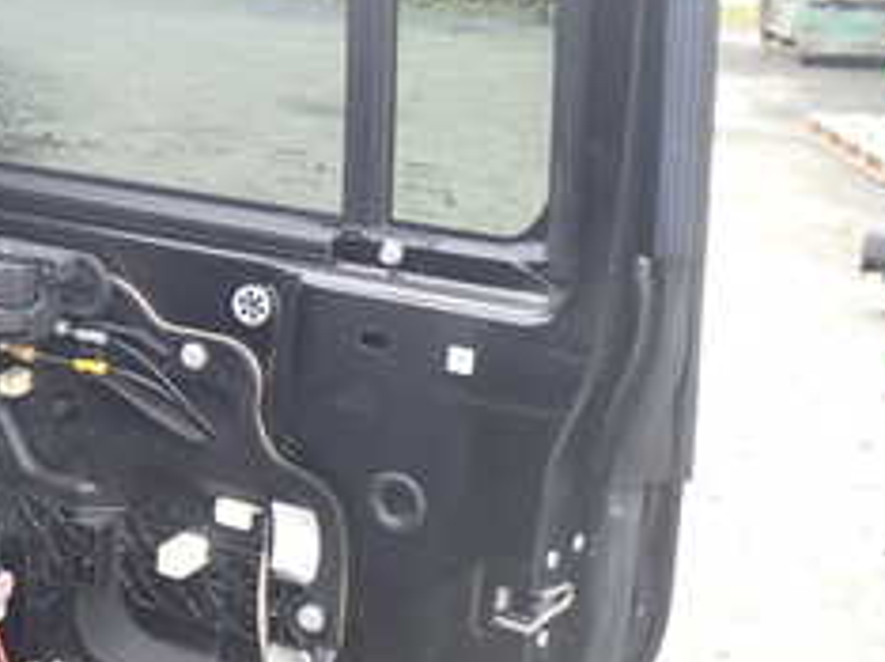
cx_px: 79
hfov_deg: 24.6
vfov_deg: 19.1
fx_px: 1967
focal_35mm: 77
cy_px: 227
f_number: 2.3
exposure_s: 1/125
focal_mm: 5.4
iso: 100
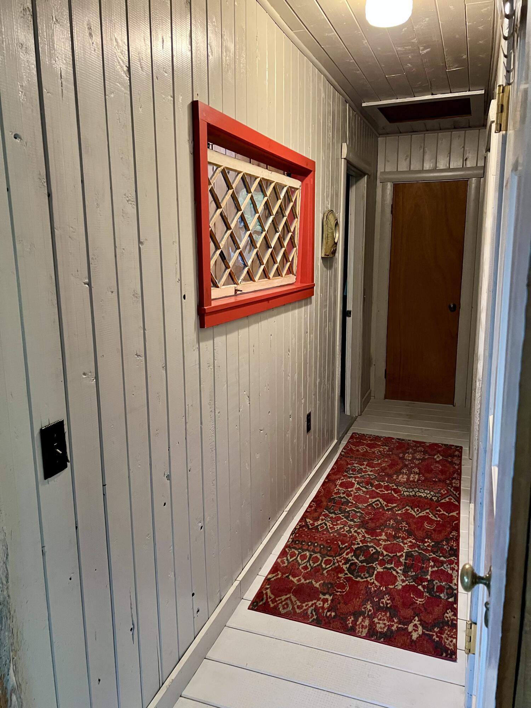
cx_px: 266
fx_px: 532
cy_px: 354
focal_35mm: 26
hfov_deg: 53.1
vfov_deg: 67.3
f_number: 1.5
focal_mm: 5.7
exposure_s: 1/60
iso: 400
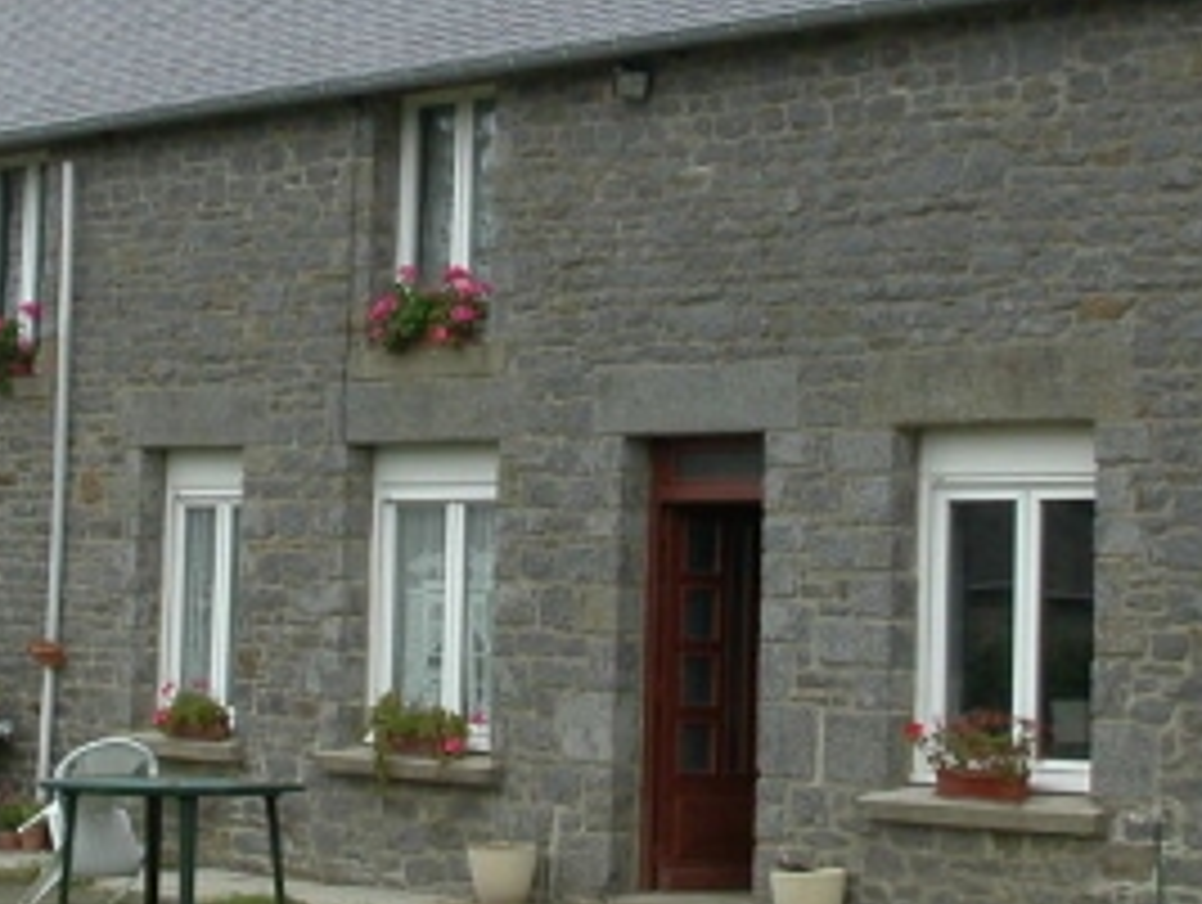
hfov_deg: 20.2
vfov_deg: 15.2
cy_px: 202
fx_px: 3373
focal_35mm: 97
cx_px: 509
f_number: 5.3
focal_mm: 7.85
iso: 100
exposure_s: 1/196
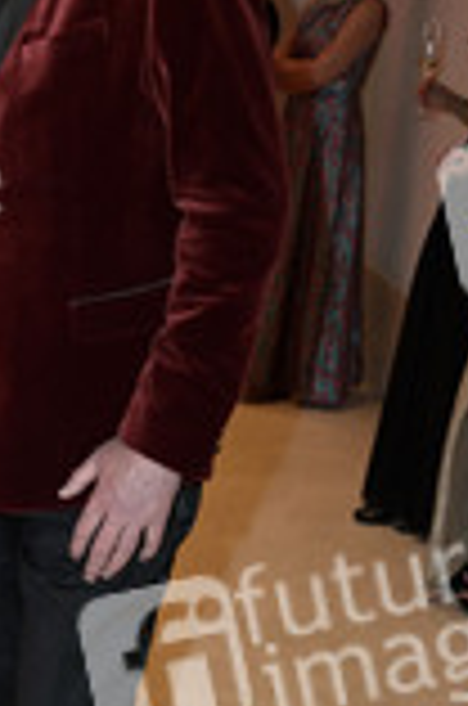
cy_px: 418
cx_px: -99
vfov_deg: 25.7
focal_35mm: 79
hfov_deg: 16.5
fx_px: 1547
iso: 2000
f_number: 5
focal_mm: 31
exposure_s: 1/80
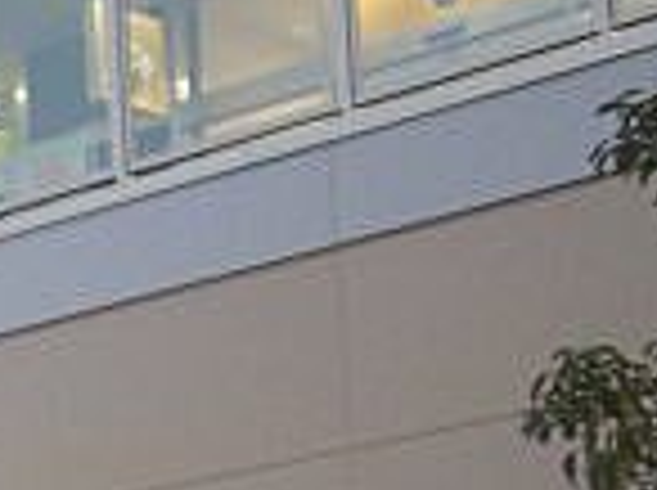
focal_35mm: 167
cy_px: 751
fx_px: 3164
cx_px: -680
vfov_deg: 8.6
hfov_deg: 10.8
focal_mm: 6.2
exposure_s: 1/125
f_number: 2.7
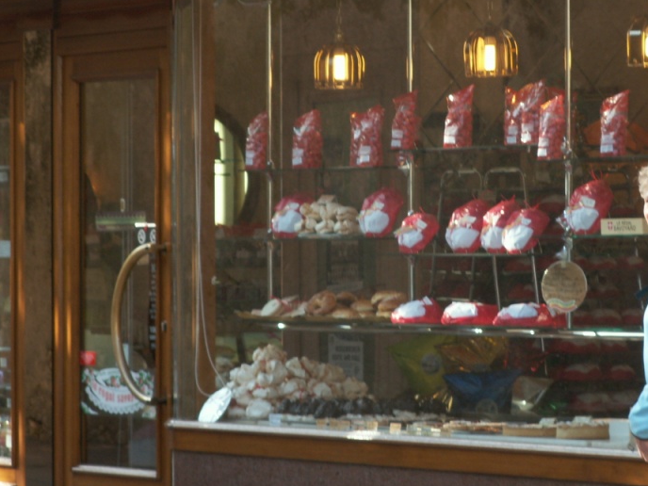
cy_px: 195
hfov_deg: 9.5
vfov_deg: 7.2
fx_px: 3875
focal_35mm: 207
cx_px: 478
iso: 50
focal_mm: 22.8
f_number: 4
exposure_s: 1/50
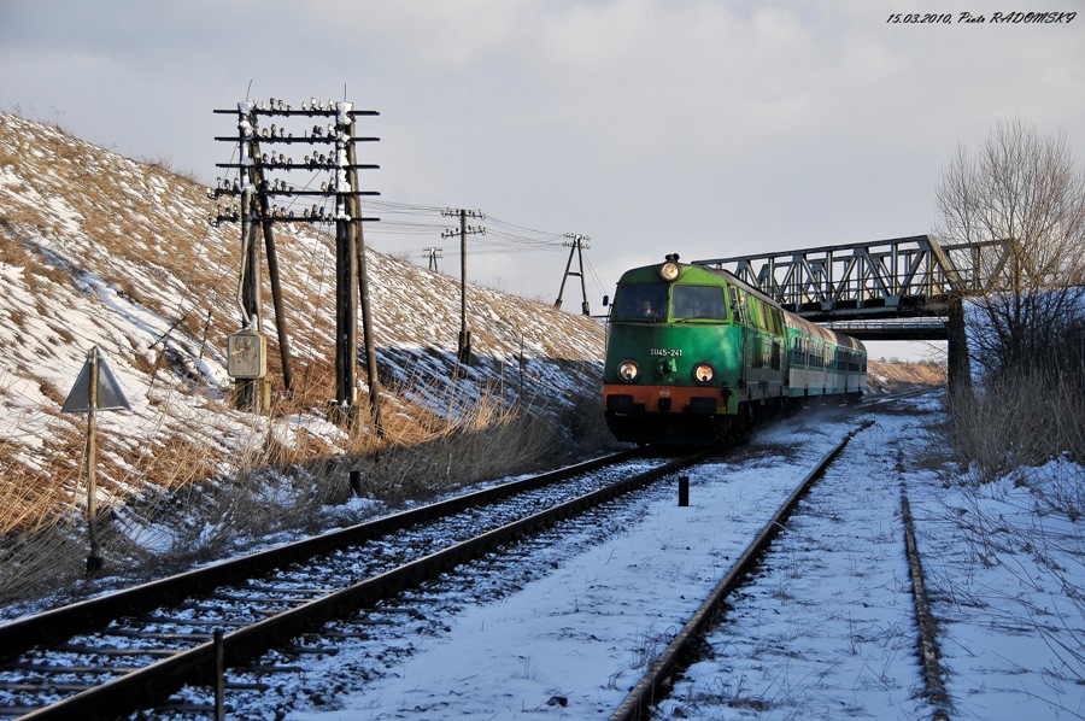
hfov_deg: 35.1
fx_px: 1716
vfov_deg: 23.7
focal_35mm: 57
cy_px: 360
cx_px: 542
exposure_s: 1/350
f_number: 4.2
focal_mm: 38
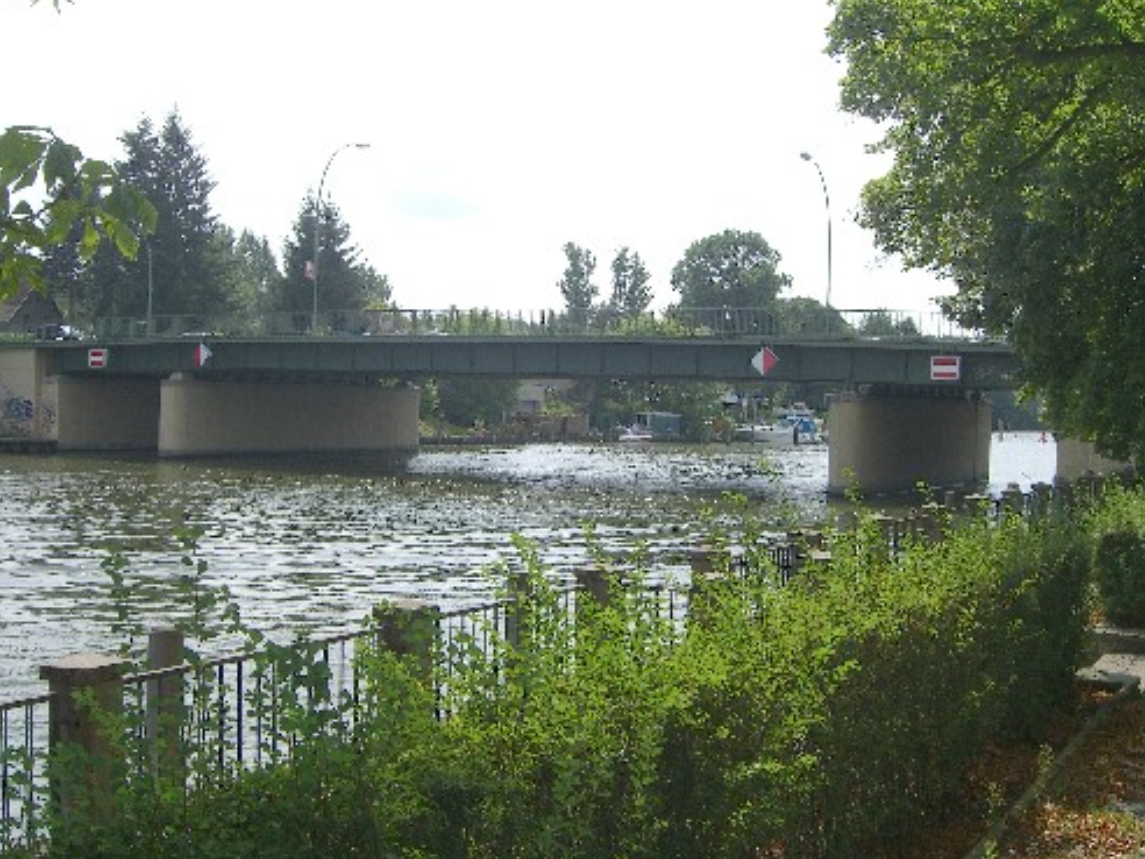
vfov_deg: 32.2
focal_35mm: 45
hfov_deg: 42.1
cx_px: 571
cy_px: 446
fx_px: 1488
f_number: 8
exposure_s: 1/160
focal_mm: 7.9
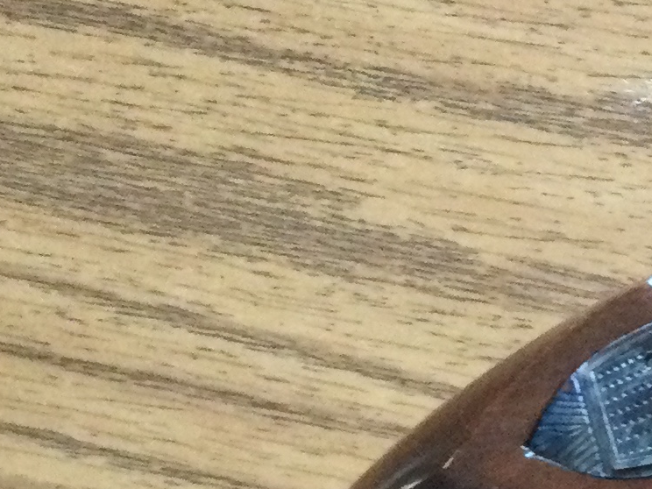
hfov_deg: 12.4
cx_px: 1407
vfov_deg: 10.8
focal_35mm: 136
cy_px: 509
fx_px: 2562
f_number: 2.4
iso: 160
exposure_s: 1/30
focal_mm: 3.3
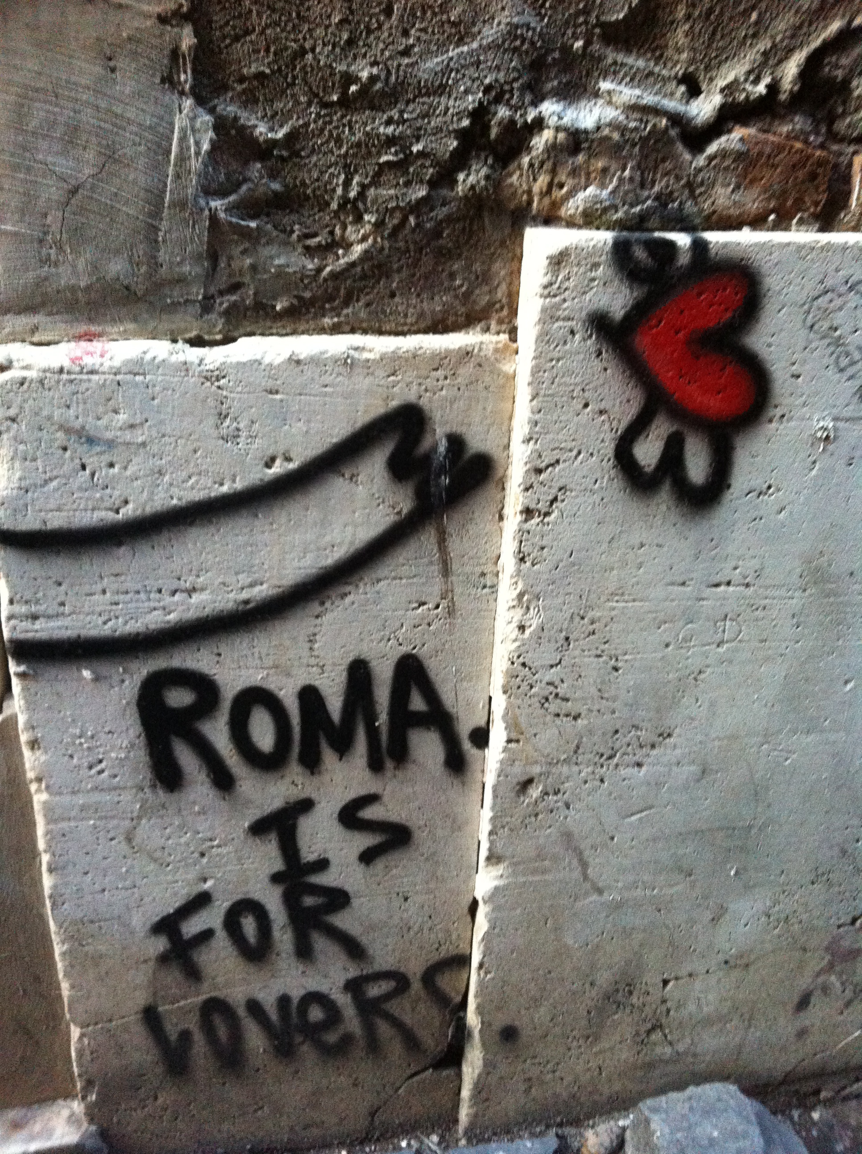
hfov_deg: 40.6
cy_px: 577
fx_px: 1165
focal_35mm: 35
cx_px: 431
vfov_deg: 52.7
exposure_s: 1/15
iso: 400
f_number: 2.8
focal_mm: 3.85
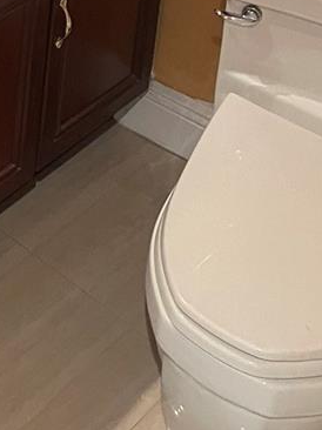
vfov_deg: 20.4
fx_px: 1018
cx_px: -12
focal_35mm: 82
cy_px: -215
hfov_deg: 17.5
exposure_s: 1/60
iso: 400
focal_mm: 5.1
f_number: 1.6
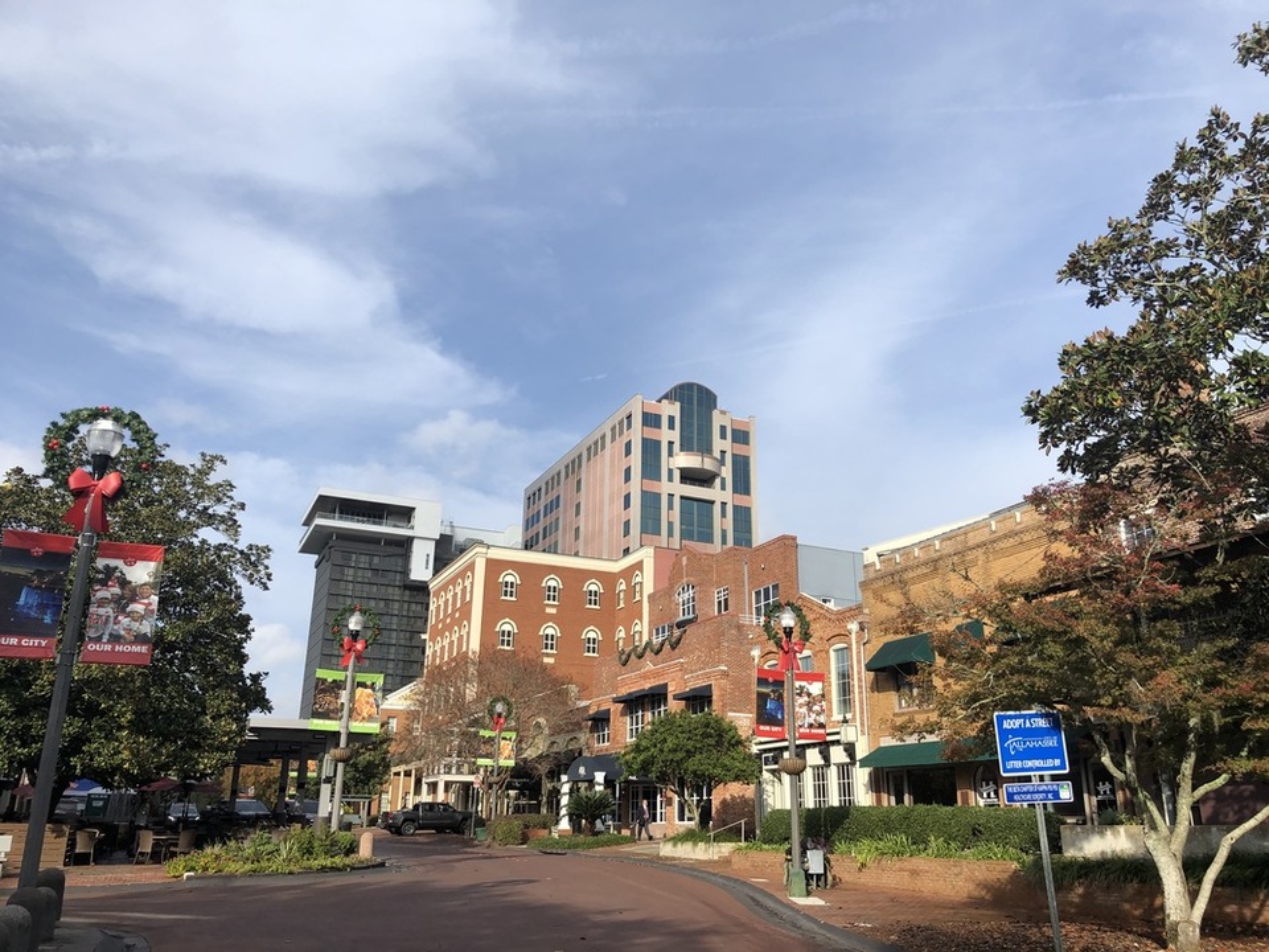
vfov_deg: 49.7
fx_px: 1026
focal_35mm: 28
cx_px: 634
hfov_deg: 63.4
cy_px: 476
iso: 20
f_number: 1.8
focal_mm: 4
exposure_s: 1/2525
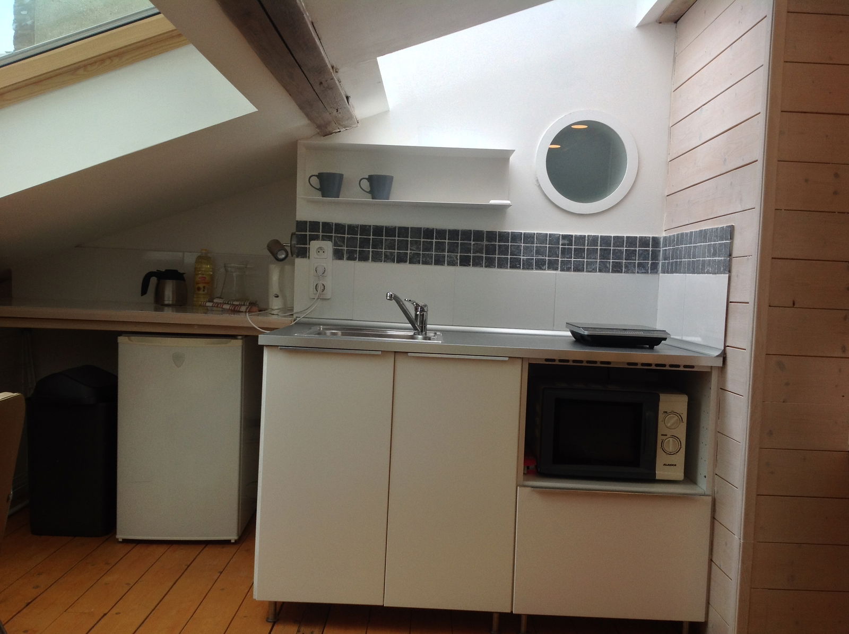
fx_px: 857
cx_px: 424
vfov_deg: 40.6
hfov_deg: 52.7
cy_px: 317
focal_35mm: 35
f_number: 2.4
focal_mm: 4.28
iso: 50
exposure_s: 1/146
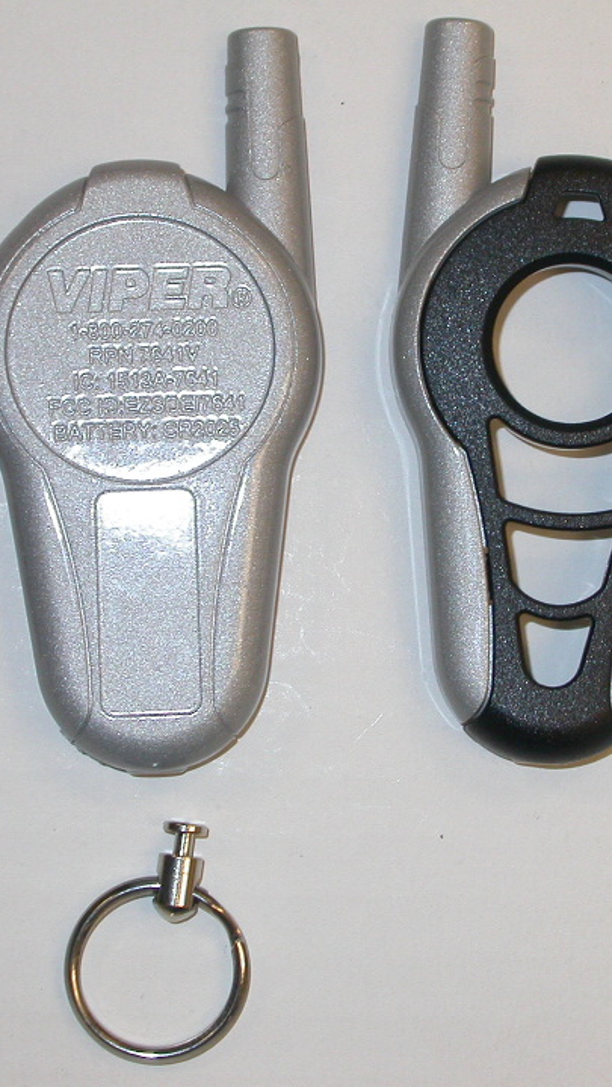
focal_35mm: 121
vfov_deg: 17.7
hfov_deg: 10.0
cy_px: 519
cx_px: 420
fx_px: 3487
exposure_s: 1/60.3
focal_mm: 16.2
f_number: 3.5
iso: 100
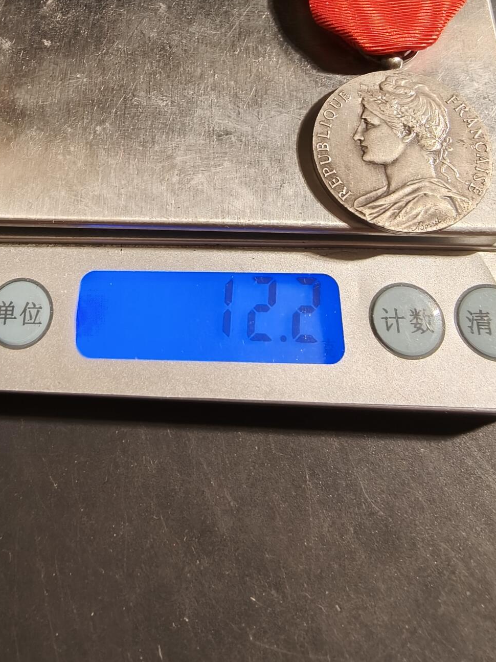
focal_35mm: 32
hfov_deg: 44.1
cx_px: 273
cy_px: 267
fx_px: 612
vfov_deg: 56.4
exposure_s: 1/50.5
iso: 160
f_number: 2
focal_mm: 2.32
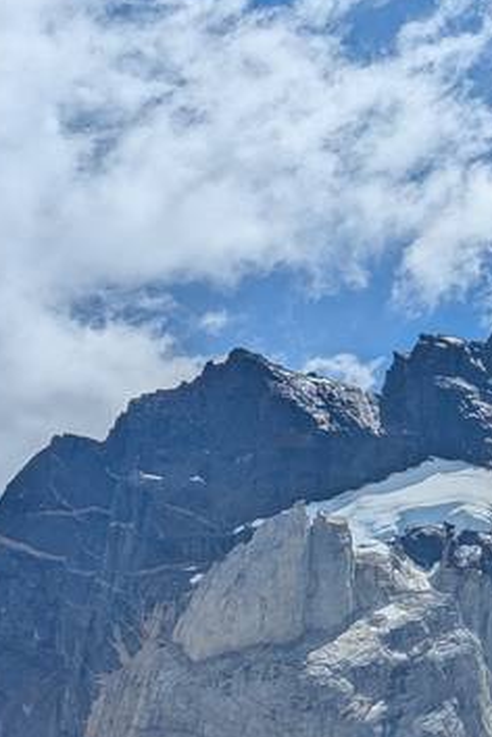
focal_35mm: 135
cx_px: 657
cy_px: 366
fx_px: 2767
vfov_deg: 15.2
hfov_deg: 9.9
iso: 46
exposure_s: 1/6897
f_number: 1.85
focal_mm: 6.81
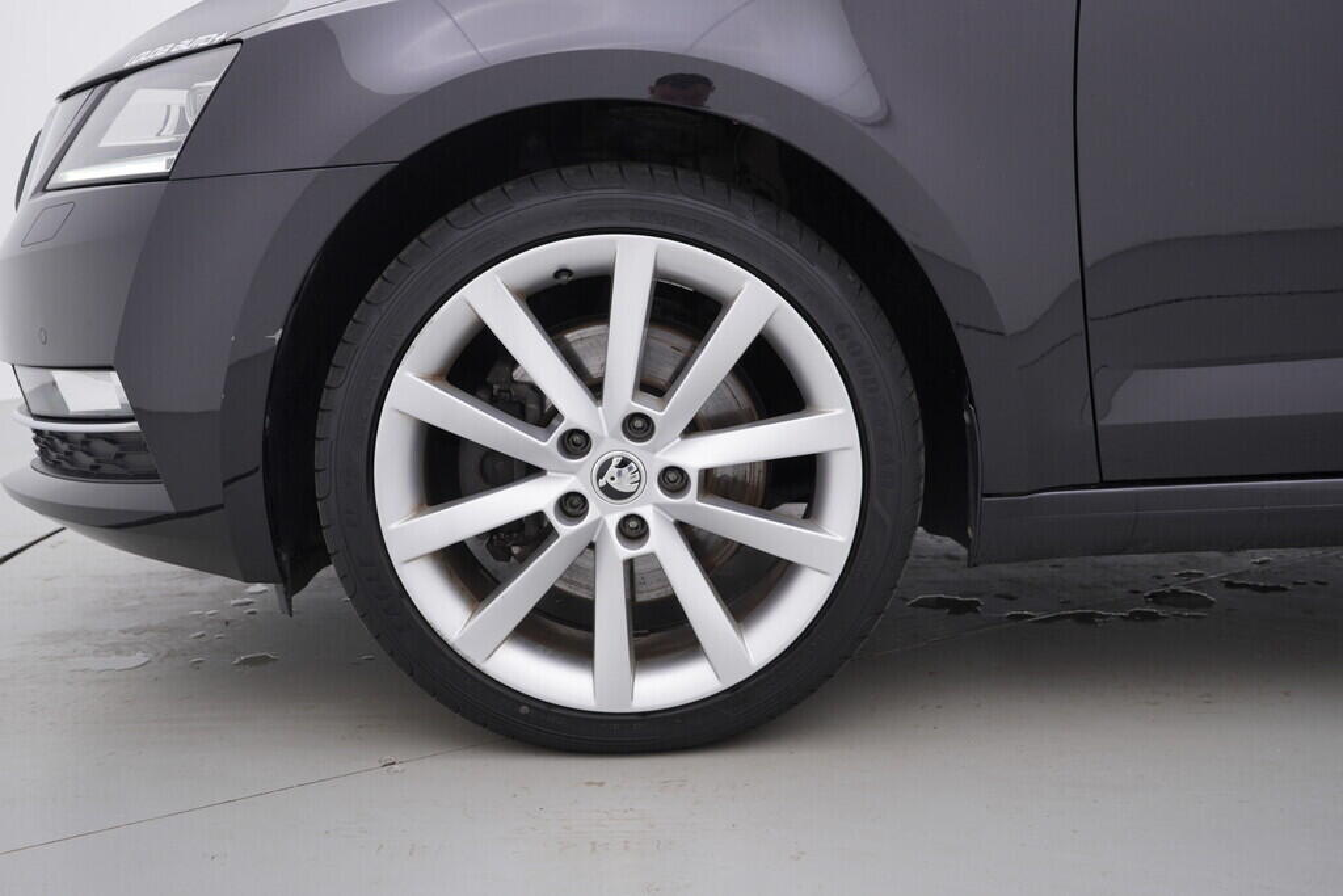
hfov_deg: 53.1
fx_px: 1343
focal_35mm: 36
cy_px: 448
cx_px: 672
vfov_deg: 36.9
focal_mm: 24
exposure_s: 1/60
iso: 125
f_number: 4
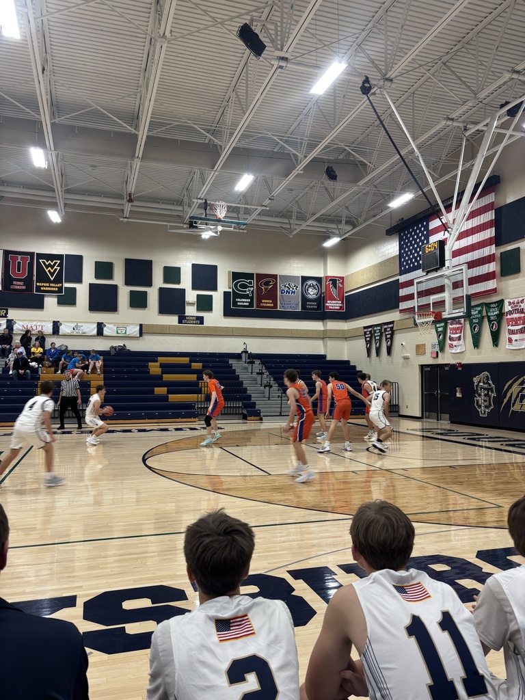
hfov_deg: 53.1
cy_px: 350
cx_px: 262
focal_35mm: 26
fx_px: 526
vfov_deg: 67.3
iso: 64
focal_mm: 5.96
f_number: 1.6
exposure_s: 1/60
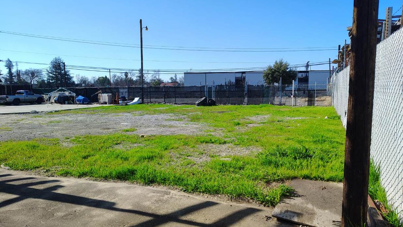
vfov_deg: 42.9
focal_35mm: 27
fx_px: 289
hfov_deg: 69.8
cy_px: 117
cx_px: 197
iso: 100
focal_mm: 5.56
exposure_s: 1/786
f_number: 1.8
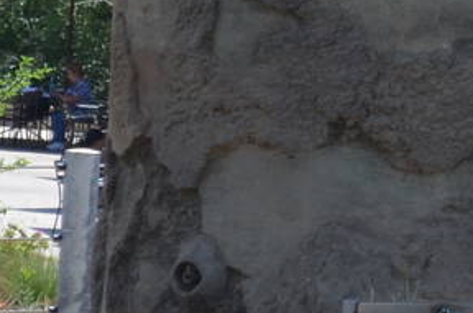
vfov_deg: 3.0
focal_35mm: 458
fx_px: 6005
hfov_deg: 4.4
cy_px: 138
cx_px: 1022
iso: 180
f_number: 8
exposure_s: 1/250
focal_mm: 55
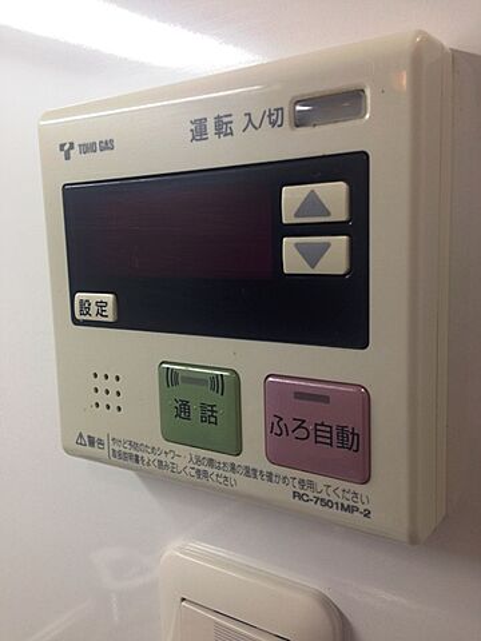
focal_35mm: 33
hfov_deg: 42.9
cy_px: 320
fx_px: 611
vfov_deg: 55.4
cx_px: 240
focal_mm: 4.12
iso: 50
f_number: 2.4
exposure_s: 1/30
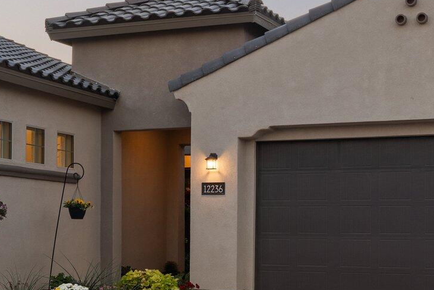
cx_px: 134
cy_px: 226
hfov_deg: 24.0
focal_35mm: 84
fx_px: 1013
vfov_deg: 16.2
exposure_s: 1/8
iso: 250
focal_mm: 30
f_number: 9
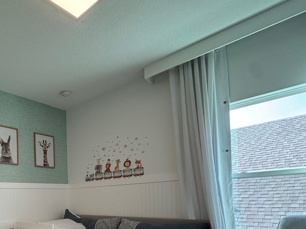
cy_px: 200
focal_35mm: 26
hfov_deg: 57.3
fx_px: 230
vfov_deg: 48.3
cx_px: 28
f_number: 2.2
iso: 125
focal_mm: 2.22
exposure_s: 1/120
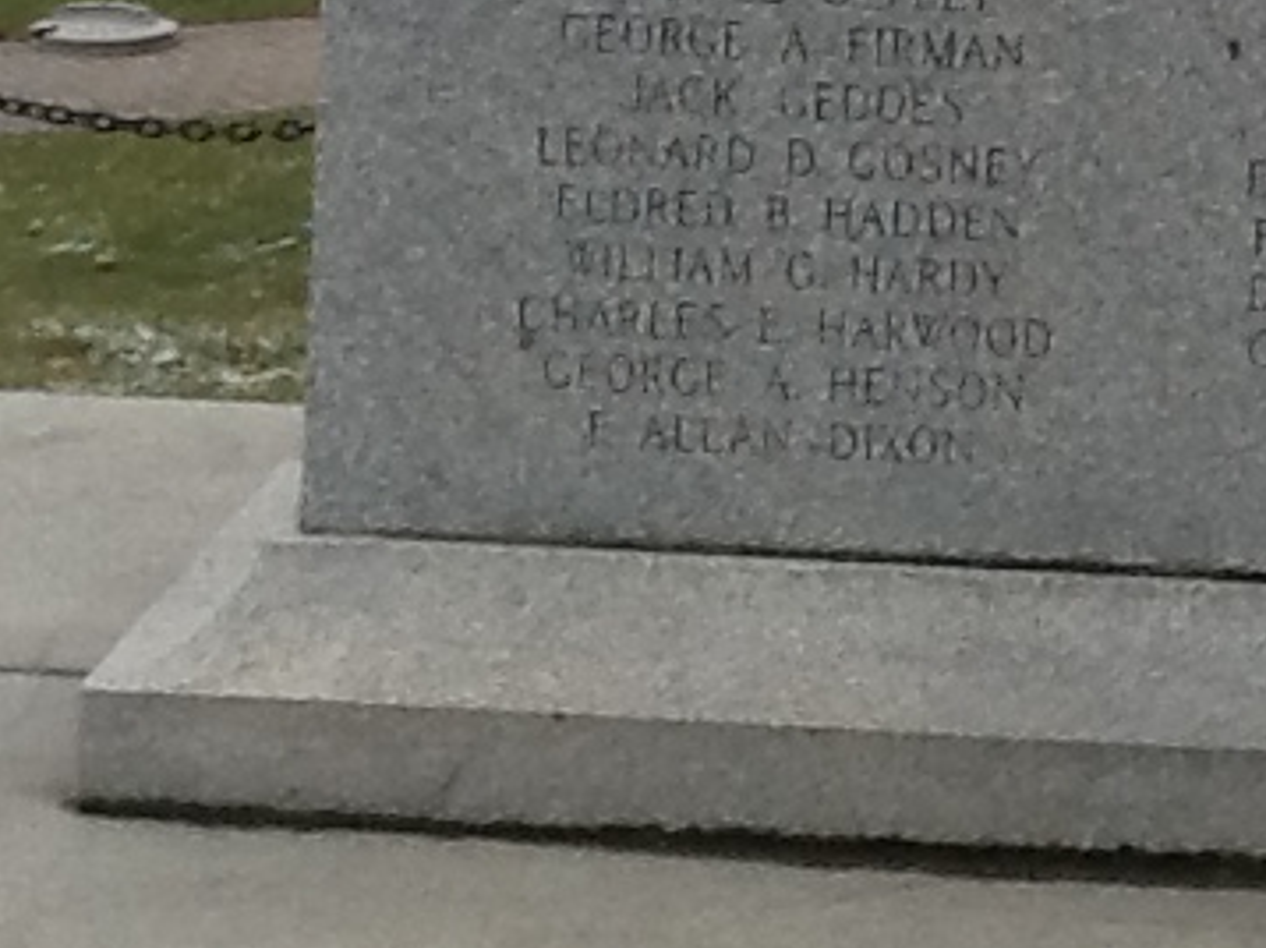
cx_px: 1128
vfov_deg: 12.3
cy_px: -159
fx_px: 4313
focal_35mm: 118
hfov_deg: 16.5
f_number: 2.4
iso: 40
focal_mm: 2.03
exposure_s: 1/120
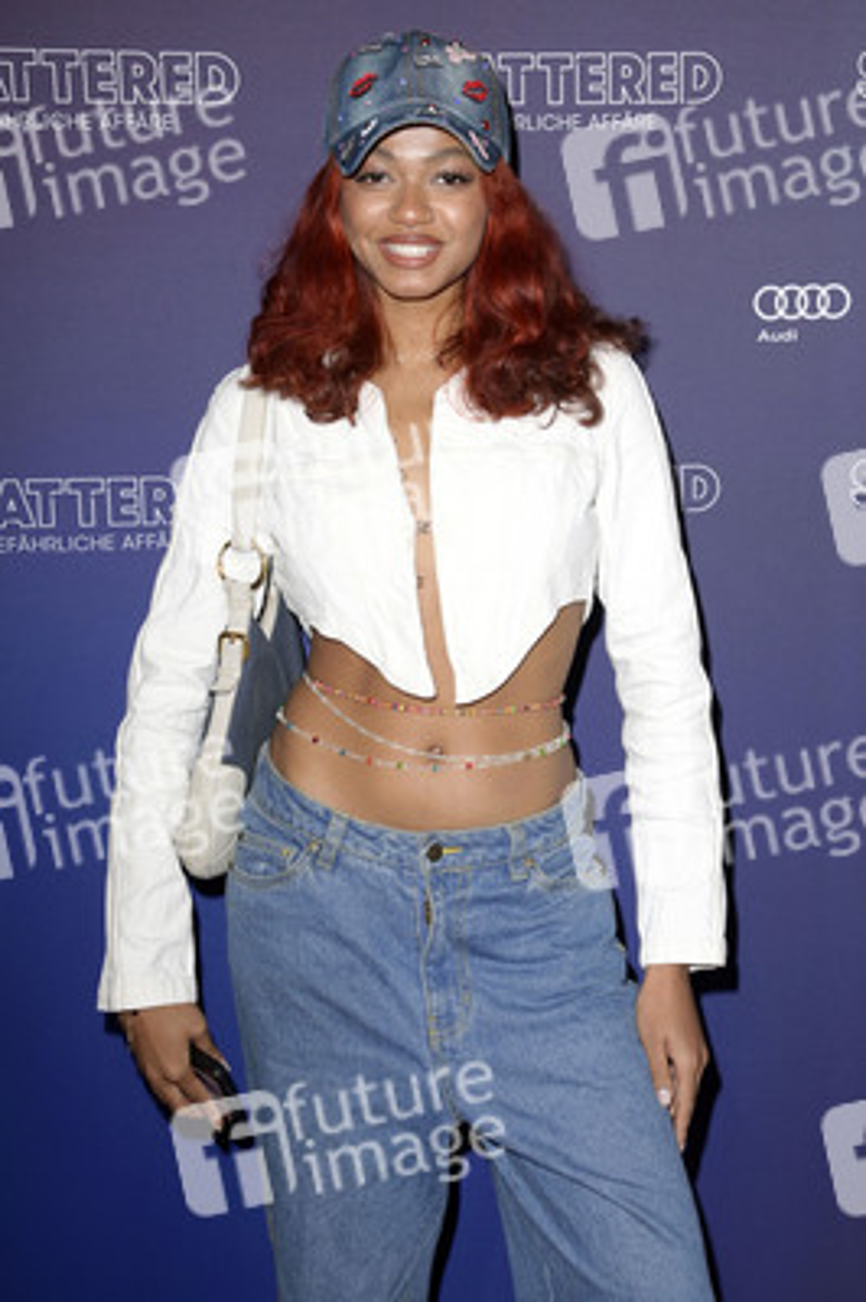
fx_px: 2024
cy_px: 651
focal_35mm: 56
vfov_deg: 35.7
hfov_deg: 24.2
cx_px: 433
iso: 320
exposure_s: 1/250
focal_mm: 56
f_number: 6.3
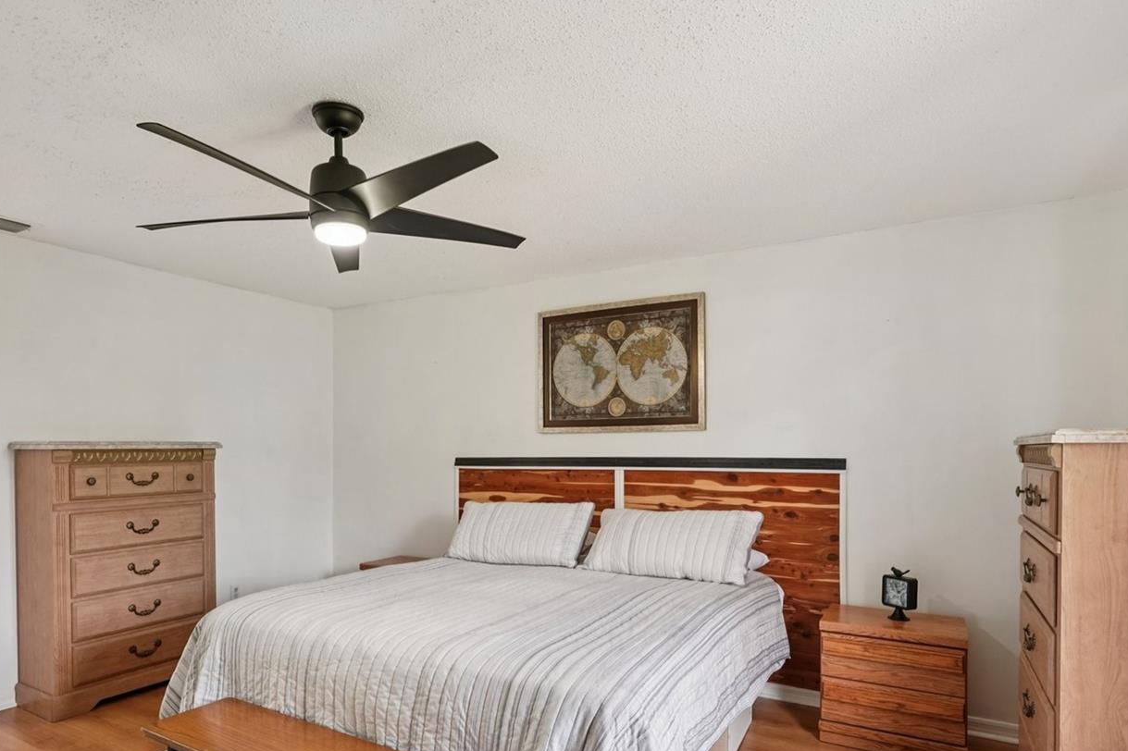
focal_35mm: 21
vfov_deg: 59.2
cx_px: 534
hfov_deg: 81.2
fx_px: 658
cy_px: 426
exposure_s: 1/20
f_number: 8
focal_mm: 16
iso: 400
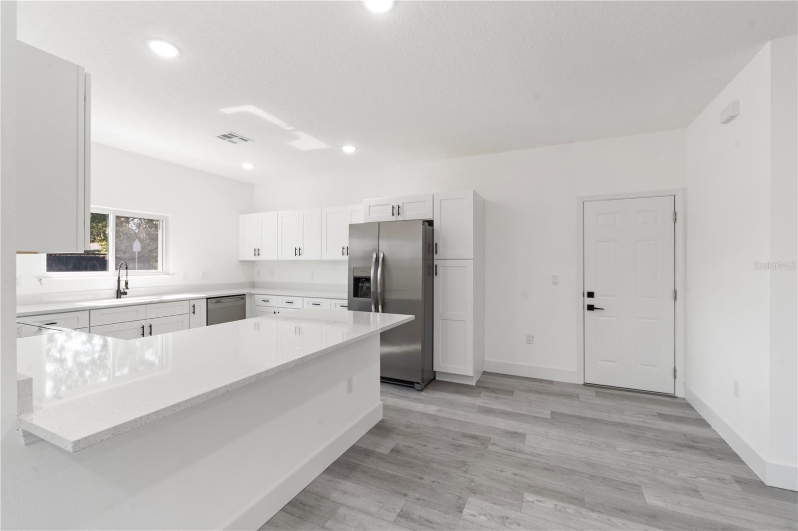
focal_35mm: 15
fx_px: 332
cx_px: 399
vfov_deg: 77.3
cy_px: 266
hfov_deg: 100.4
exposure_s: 1/3
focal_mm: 10
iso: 320
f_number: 18
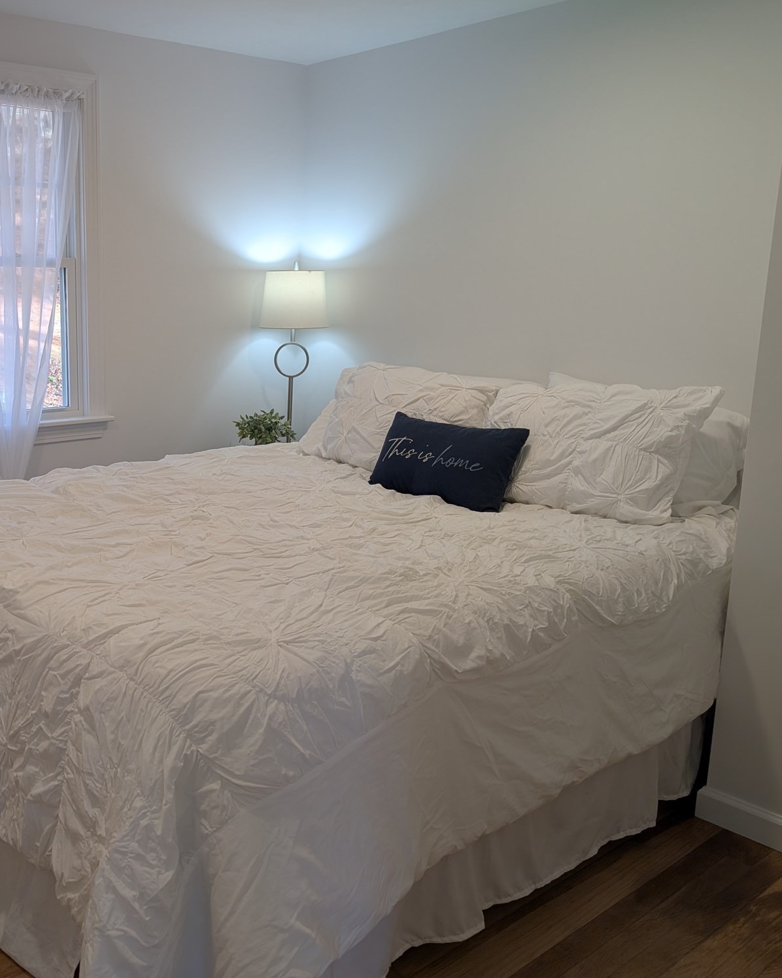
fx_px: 926
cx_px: 176
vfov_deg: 55.7
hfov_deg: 44.0
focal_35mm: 32
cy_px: 481
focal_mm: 6.9
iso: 31
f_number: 1.68
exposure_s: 1/60
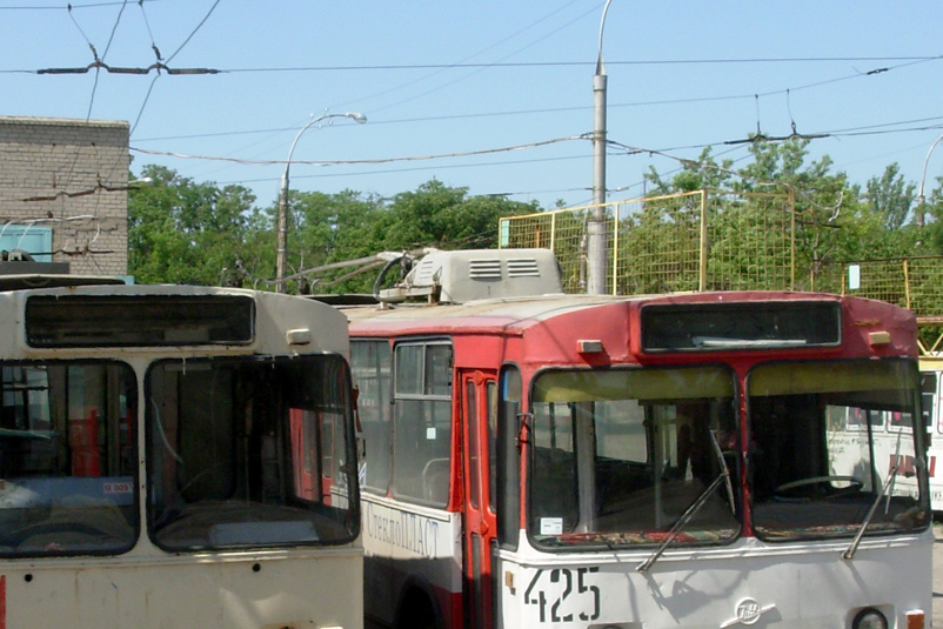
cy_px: 439
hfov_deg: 28.8
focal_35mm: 70
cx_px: 367
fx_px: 1834
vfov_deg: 19.4
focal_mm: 7.5
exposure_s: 1/456
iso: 50
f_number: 5.3
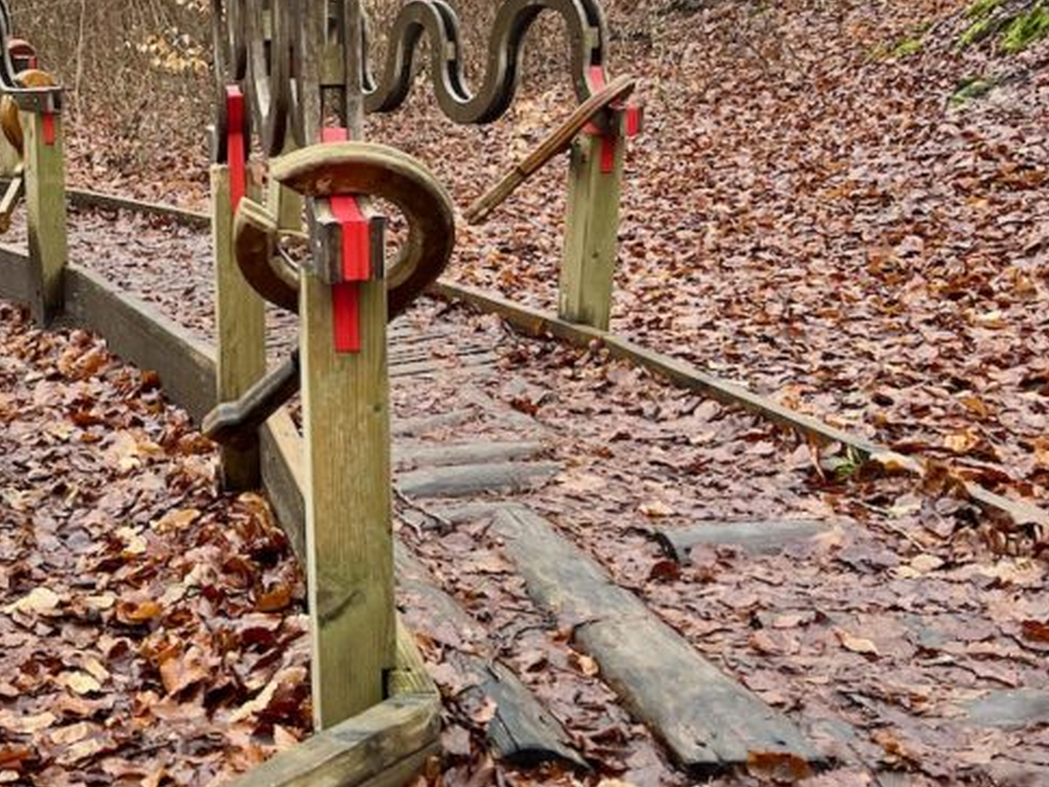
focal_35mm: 55
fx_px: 1667
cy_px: 267
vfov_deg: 26.4
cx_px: 54
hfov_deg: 32.7
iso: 125
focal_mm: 5.1
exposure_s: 1/87
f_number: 1.6
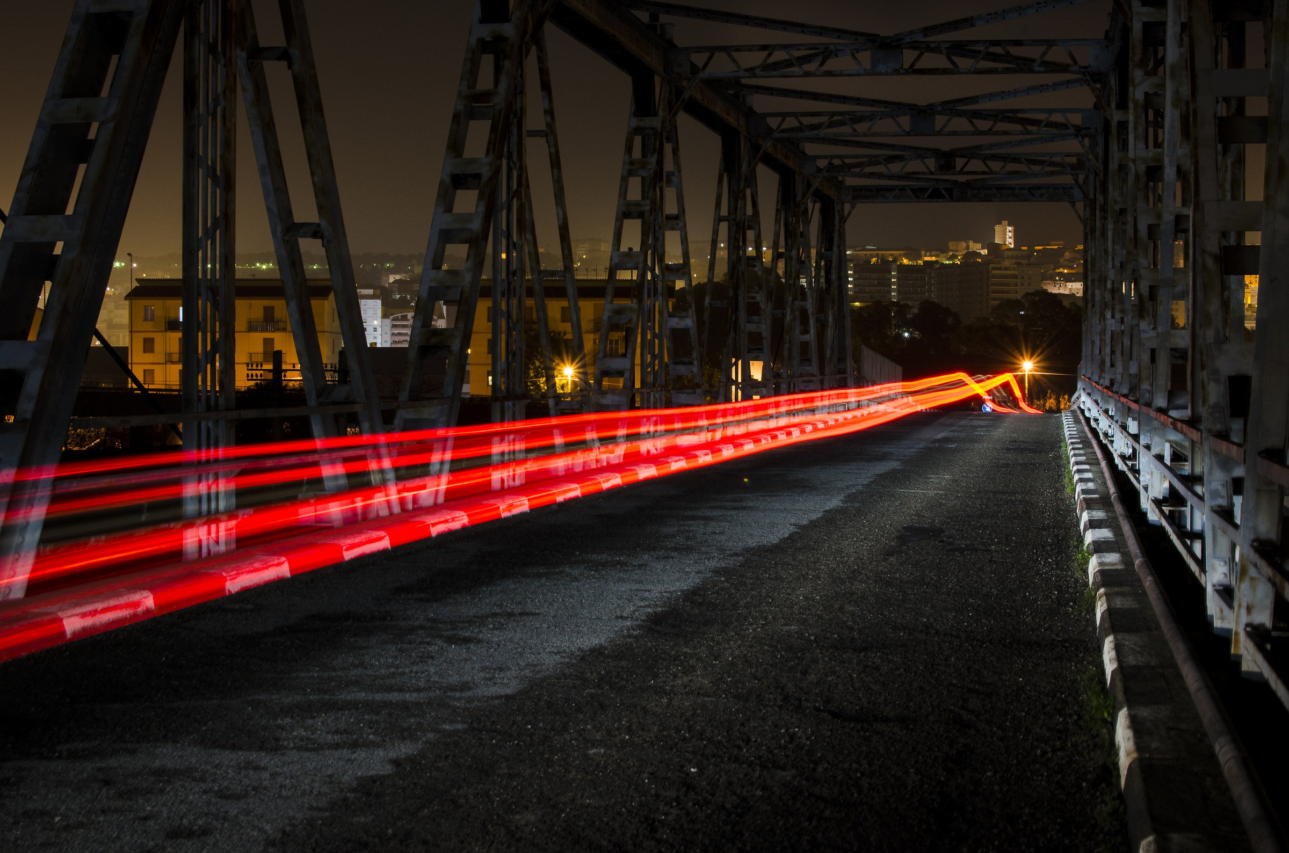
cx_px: 644
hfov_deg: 37.9
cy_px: 426
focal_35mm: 52
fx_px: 1876
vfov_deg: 25.6
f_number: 16
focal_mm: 35
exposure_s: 25
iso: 100
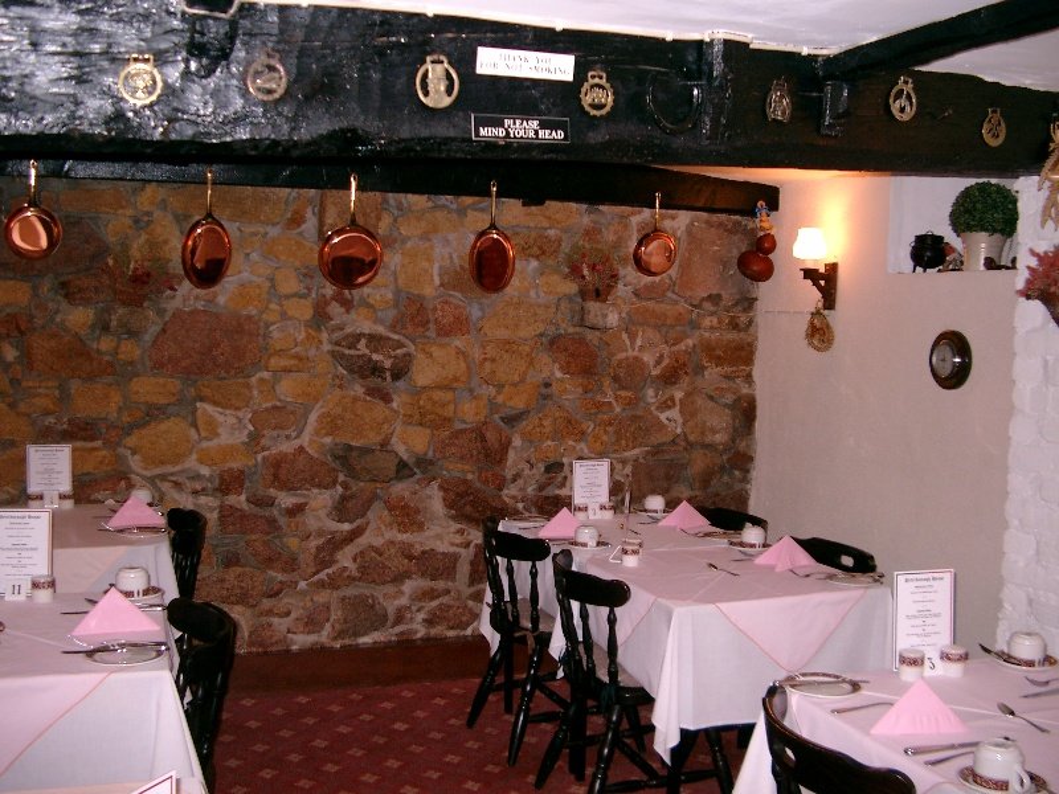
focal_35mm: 37
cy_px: 397
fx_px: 1132
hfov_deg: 50.1
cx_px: 530
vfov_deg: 38.7
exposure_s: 1/60
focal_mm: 7.6
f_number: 2.6
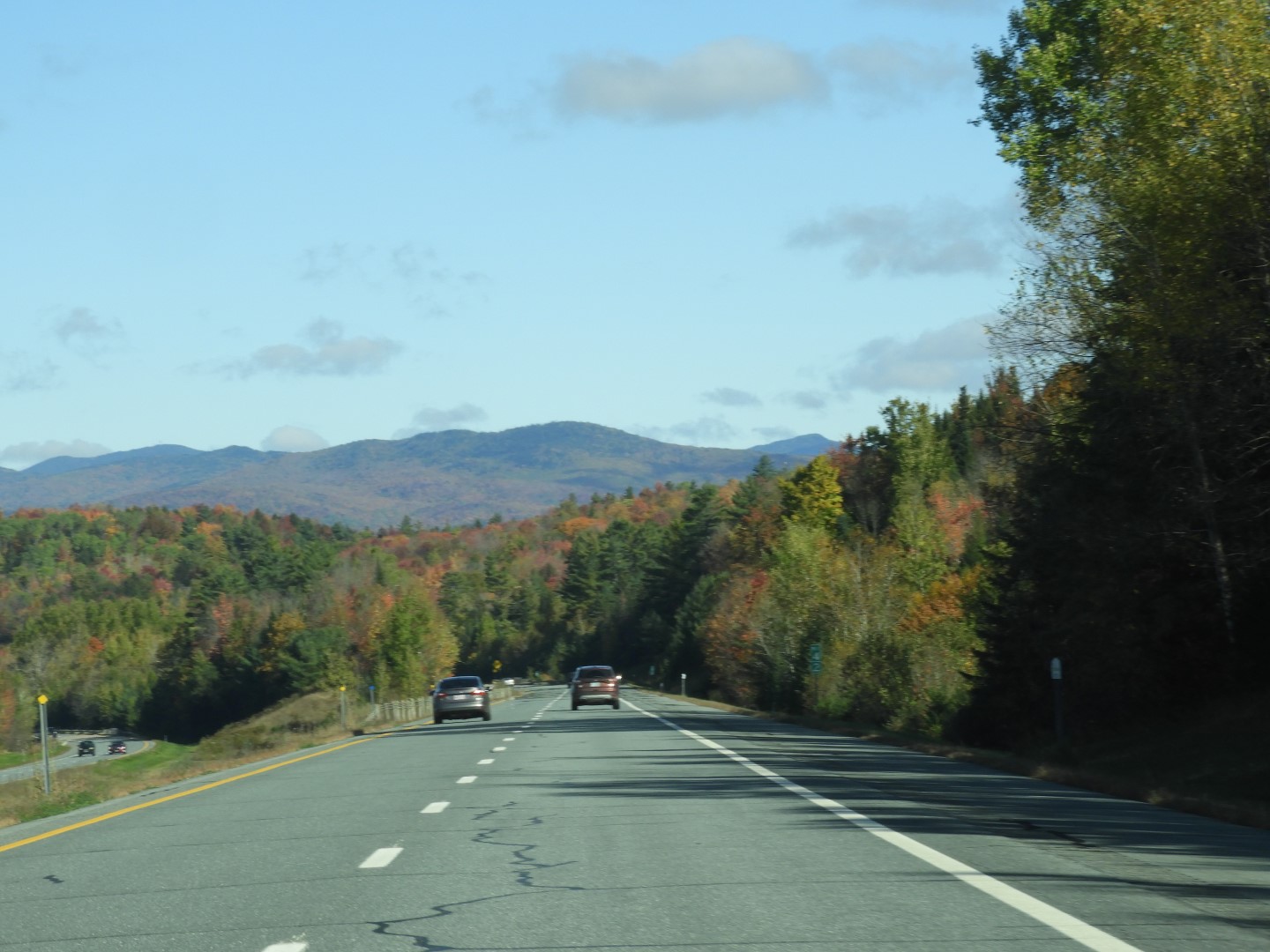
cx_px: 635
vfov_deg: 11.9
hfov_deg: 15.8
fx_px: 4586
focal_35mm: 125
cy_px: 476
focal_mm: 22.4
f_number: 5
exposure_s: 1/400
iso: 100
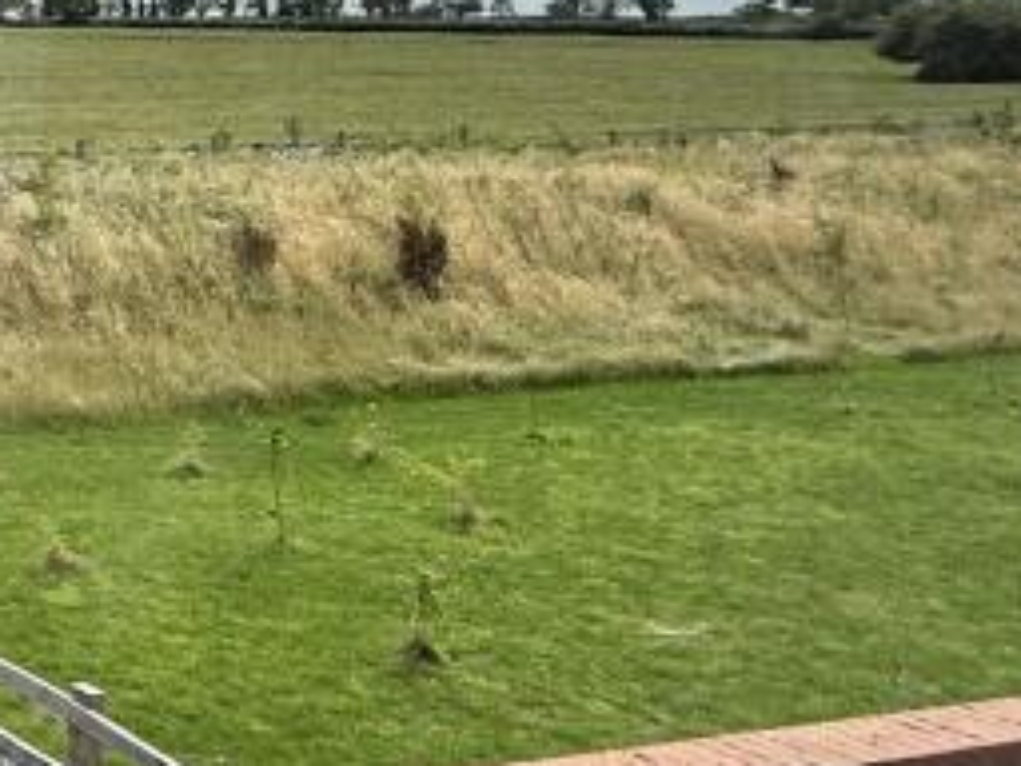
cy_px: 140
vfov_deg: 25.6
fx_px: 1652
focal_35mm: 56
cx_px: -654
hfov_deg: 23.8
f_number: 2.2
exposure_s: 1/2320
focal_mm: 2.22
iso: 50
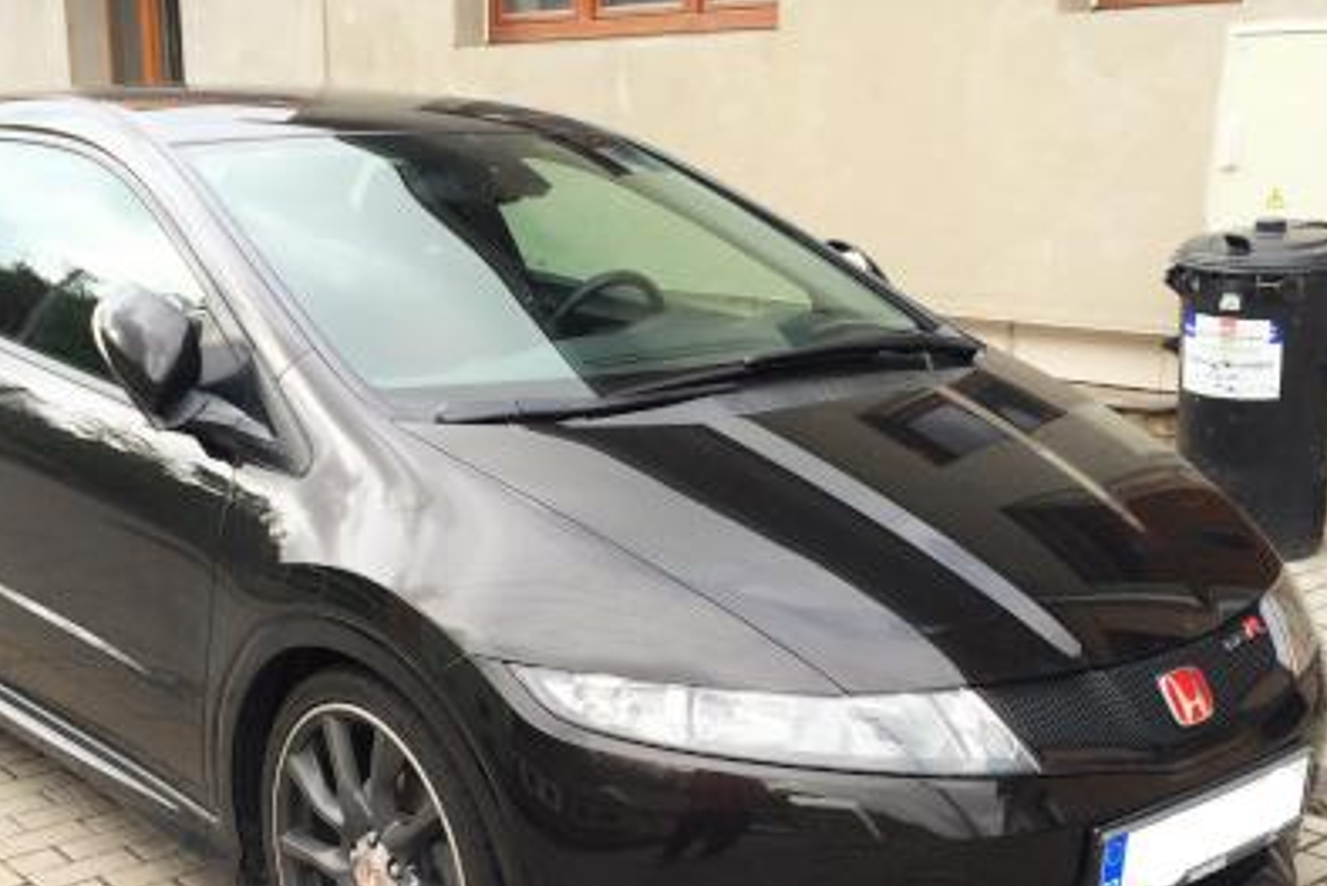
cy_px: 616
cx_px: 610
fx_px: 1807
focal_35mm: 49
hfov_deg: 40.3
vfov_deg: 27.3
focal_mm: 4.15
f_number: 2.2
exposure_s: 1/391
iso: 32
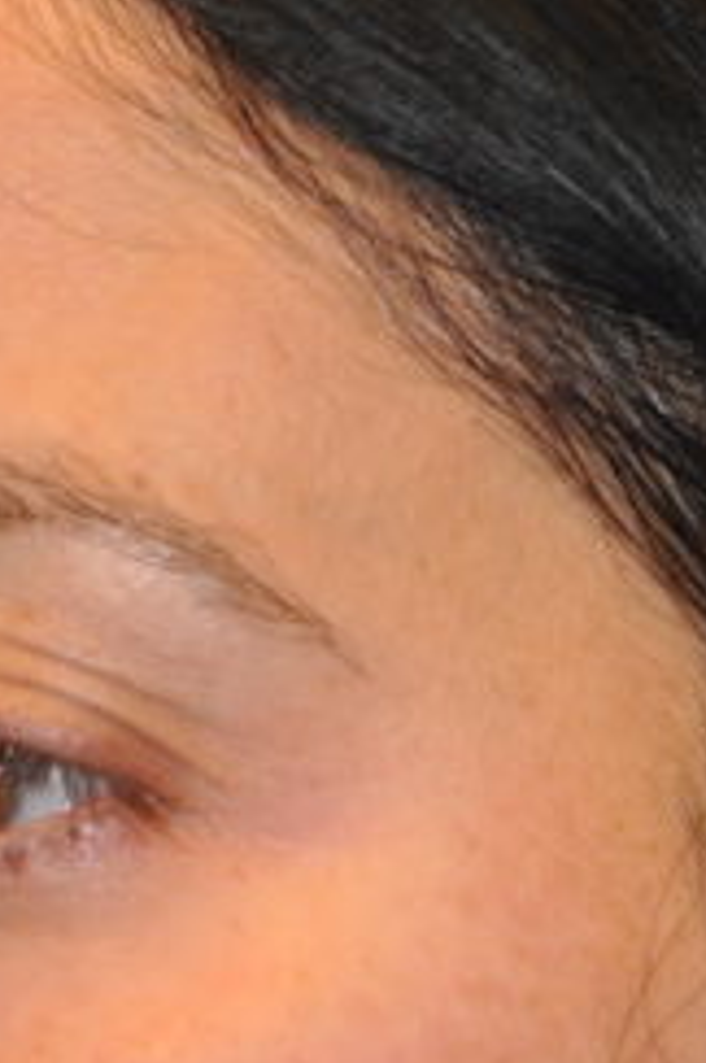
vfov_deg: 5.3
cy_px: 1098
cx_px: -4
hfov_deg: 3.5
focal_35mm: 388
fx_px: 11452
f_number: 3
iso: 200
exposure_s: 1/60
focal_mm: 105
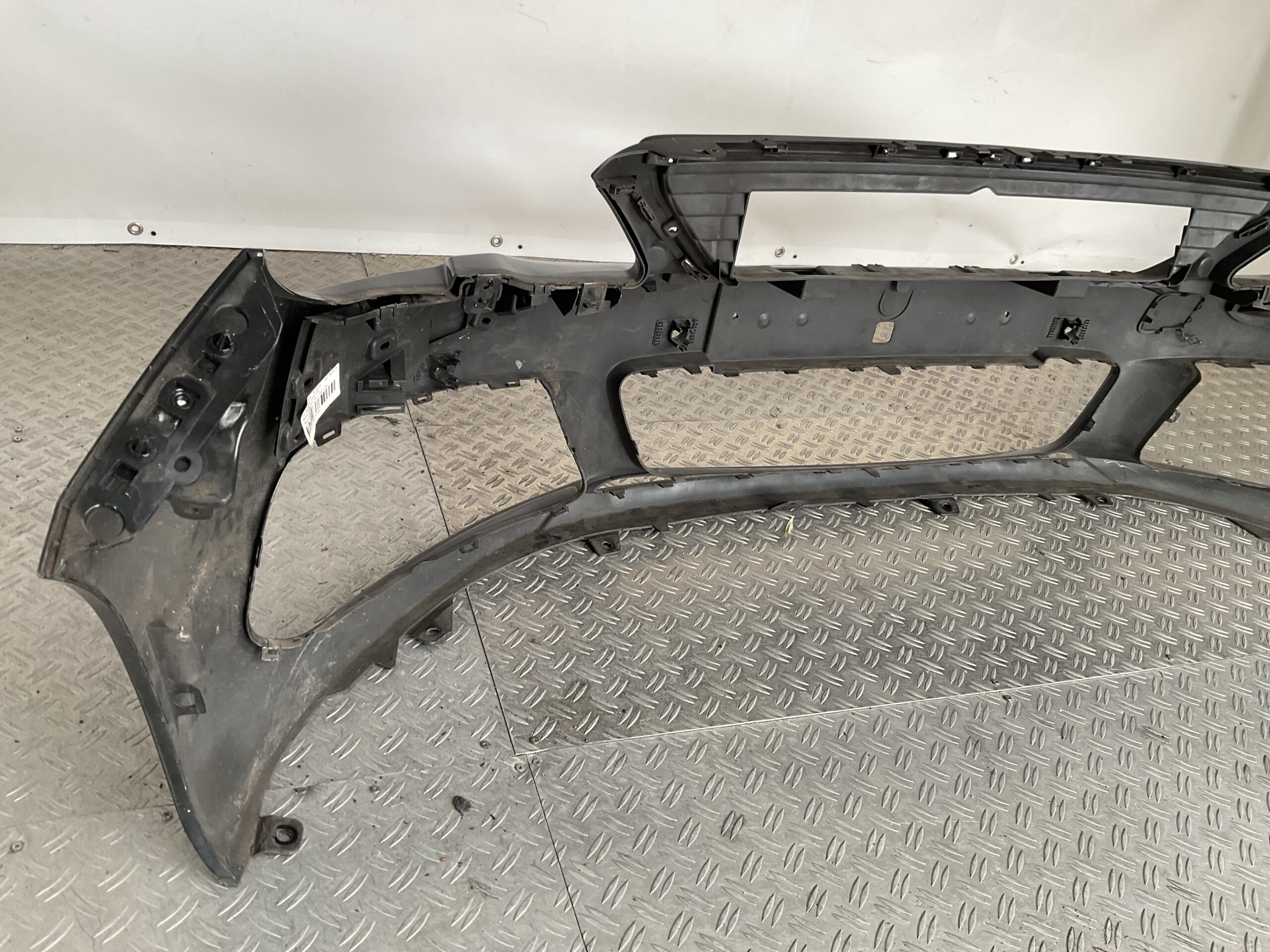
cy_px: 476
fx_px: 1064
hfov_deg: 61.7
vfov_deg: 48.2
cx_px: 635
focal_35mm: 29
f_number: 1.8
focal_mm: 3
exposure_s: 1/60
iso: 40
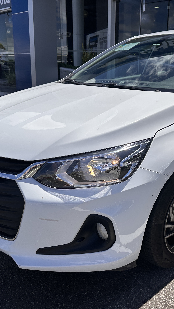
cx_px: 125
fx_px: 287
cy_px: 154
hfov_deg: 33.2
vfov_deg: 56.6
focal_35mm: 35
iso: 80
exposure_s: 1/7576
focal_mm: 6.86
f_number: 1.78
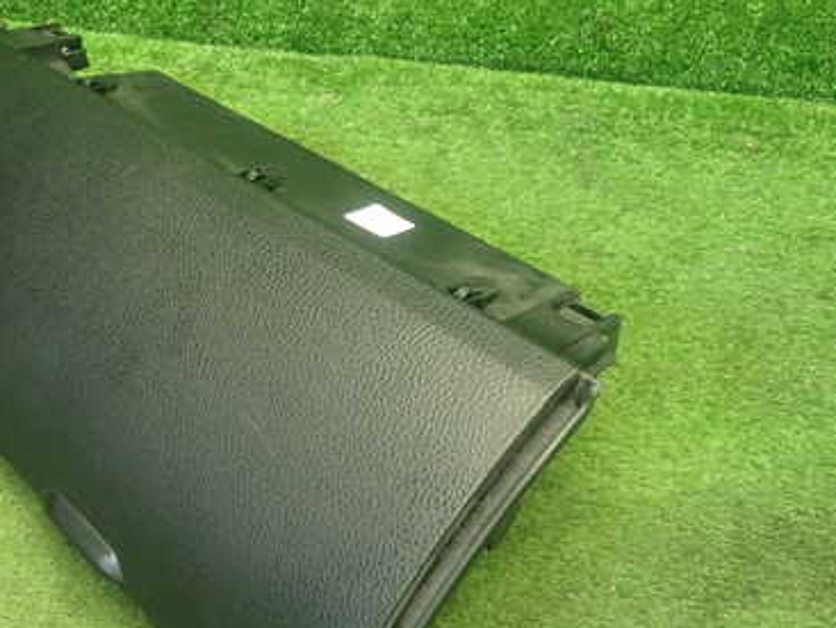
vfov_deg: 29.6
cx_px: 169
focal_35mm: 49
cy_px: 382
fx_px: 1185
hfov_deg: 37.5
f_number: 2.3
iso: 320
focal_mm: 5.4
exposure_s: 1/30
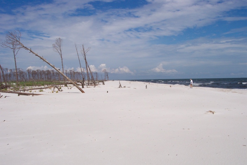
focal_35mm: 38
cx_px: 124
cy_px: 82
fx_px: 261
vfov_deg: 35.0
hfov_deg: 50.7
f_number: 4.8
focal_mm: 8
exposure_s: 1/1000
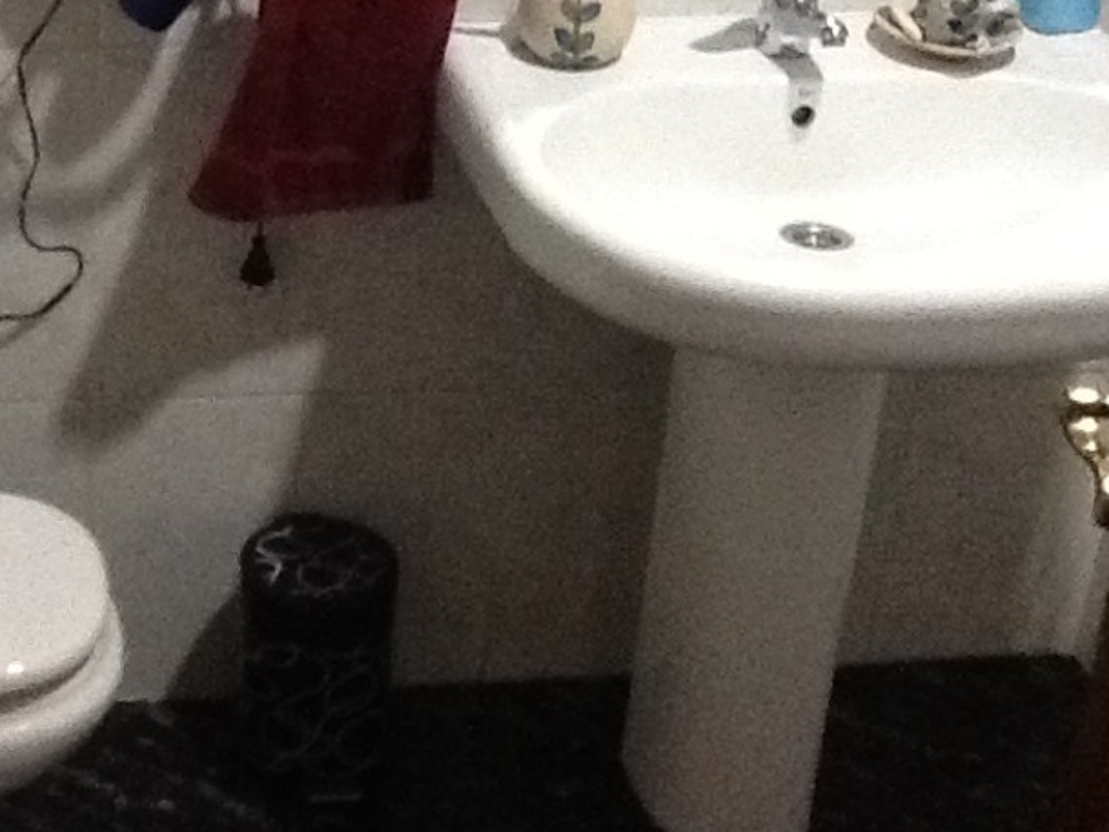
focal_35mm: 74
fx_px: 2371
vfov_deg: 19.7
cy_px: 169
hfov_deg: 25.8
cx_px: 213
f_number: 2.4
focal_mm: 2.03
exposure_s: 1/30
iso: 400
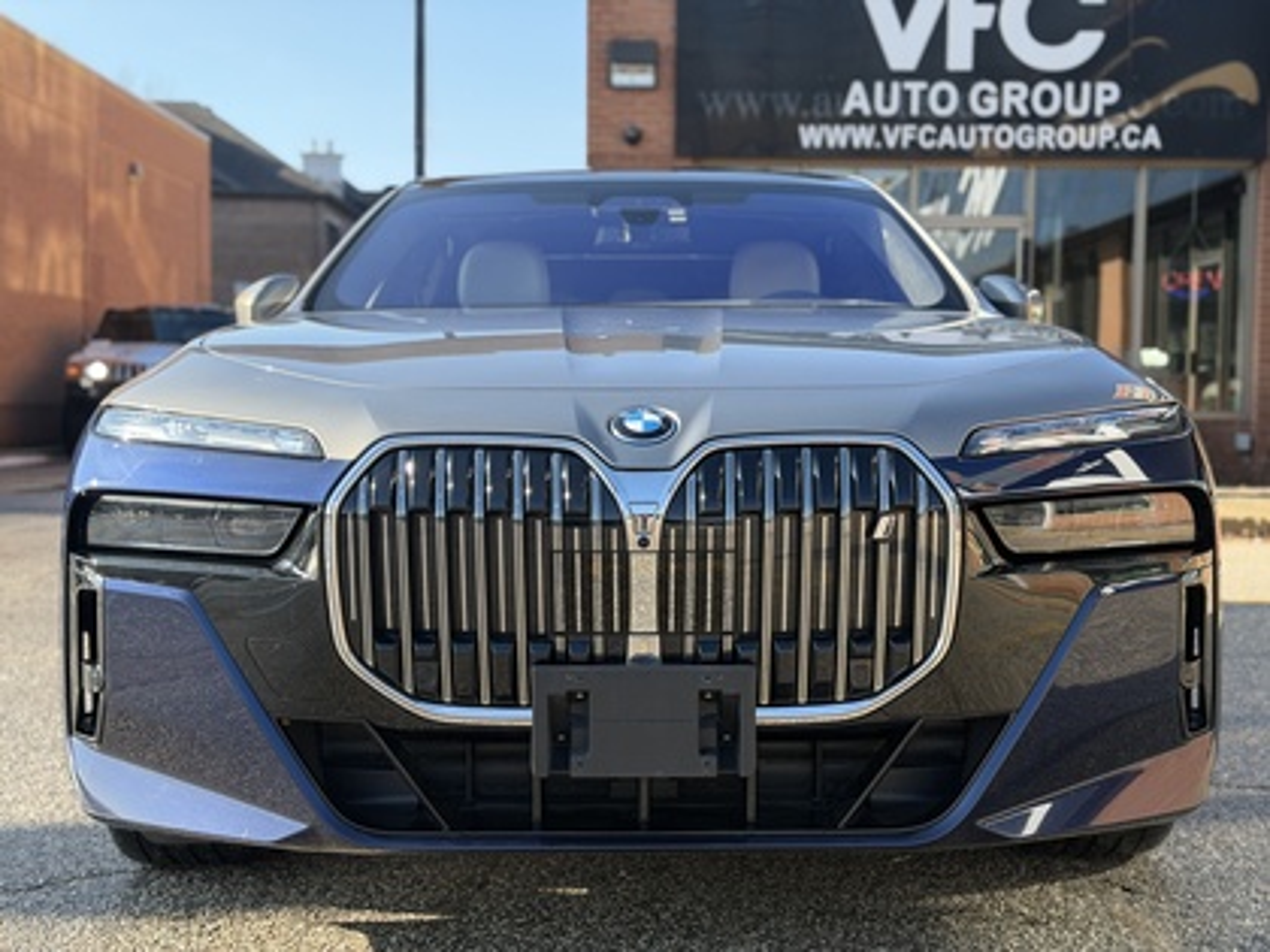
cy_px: 476
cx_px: 635
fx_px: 1761
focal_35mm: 48
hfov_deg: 39.7
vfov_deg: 30.3
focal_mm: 6.76
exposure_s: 1/1222
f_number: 1.78
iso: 100
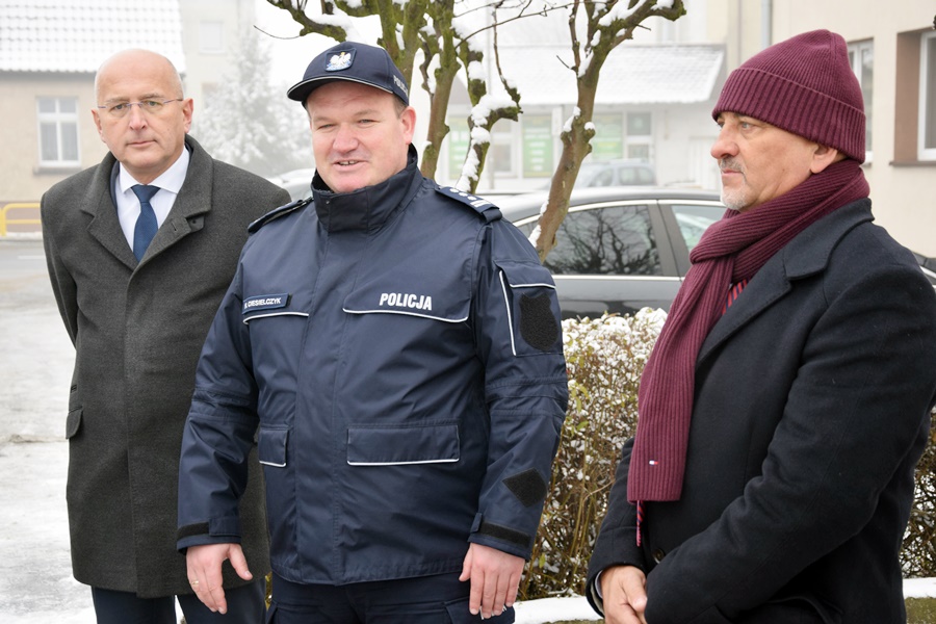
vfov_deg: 18.2
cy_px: 312
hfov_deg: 27.0
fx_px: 1950
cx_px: 468
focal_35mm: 75
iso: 280
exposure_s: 1/100
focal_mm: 50
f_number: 5.6
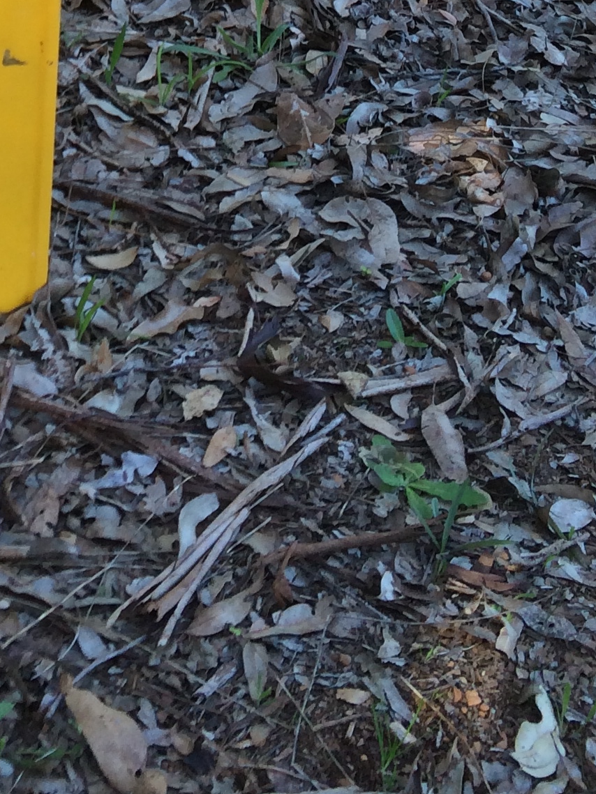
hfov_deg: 16.3
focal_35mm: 86
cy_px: -333
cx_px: -156
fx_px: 1975
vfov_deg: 20.2
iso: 64
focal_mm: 4.12
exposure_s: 1/120
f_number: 2.2
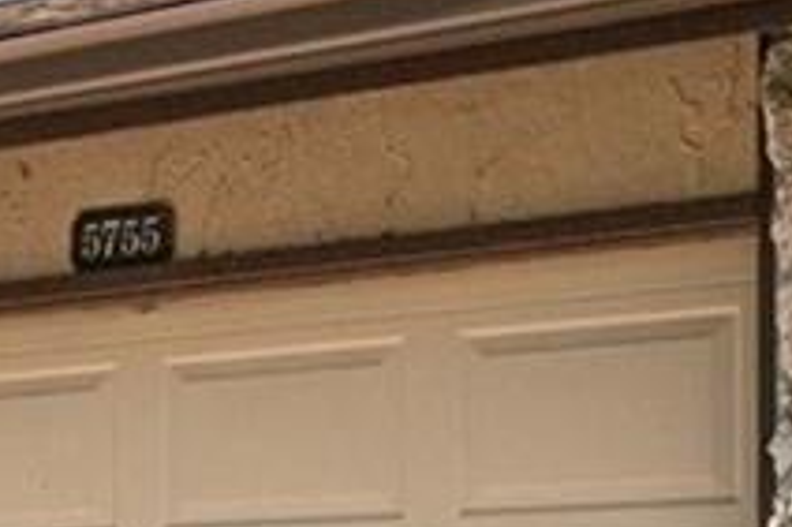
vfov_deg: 11.0
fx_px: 2660
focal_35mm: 121
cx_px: -97
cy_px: 748
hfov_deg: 16.4
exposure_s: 1/1600
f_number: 8
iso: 400
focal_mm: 16
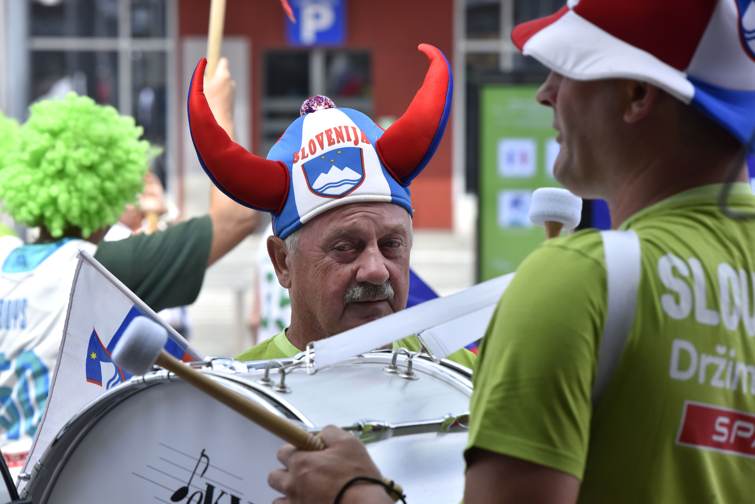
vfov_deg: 6.9
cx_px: 378
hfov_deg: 10.3
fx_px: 4196
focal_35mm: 200
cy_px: 252
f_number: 9
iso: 400
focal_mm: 200
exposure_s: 1/640
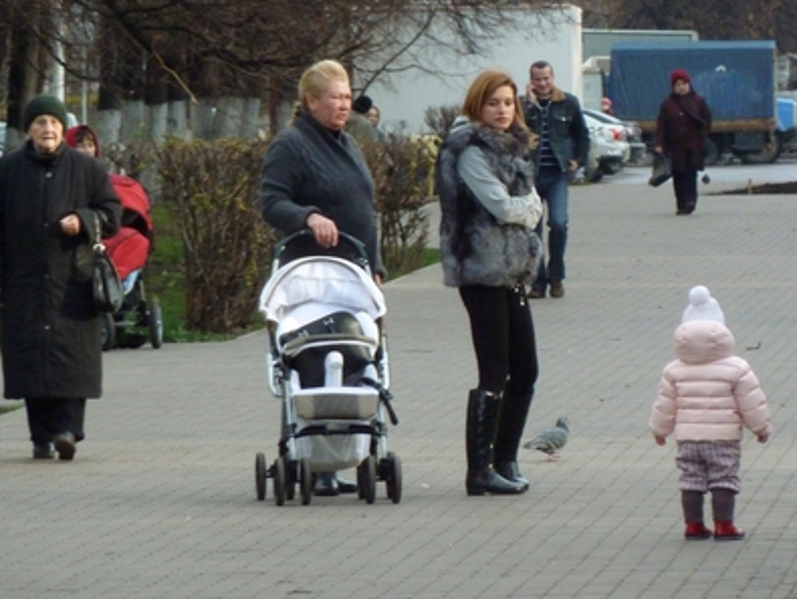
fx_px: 10462
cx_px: 450
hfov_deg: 4.4
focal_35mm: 454
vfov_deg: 3.3
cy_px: 268
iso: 400
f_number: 4.9
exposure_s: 1/320
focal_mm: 49.2
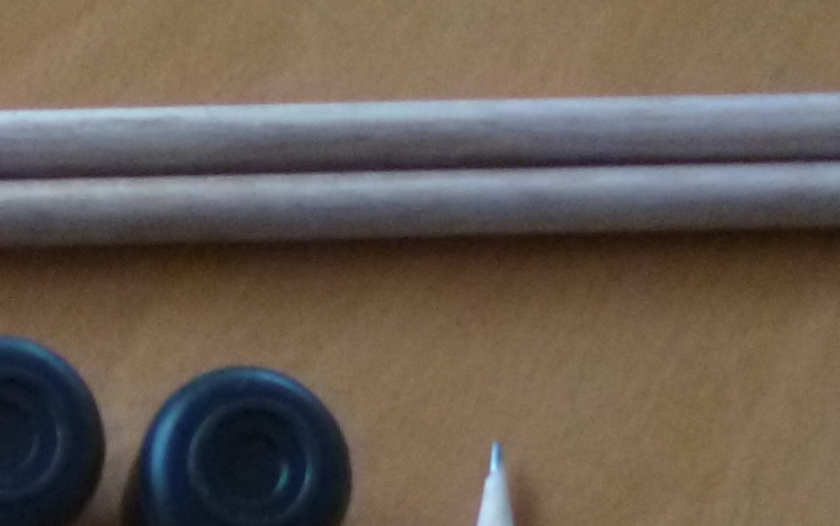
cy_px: 1217
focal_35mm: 116
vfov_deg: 10.0
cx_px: -420
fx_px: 2657
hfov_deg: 16.4
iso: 400
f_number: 3.1
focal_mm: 5
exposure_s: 1/13
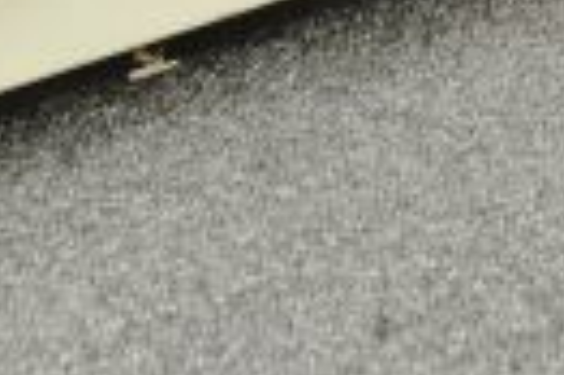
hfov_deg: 11.7
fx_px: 2723
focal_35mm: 174
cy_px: -269
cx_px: 573
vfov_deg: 7.7
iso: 800
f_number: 7.1
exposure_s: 1/100
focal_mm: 38
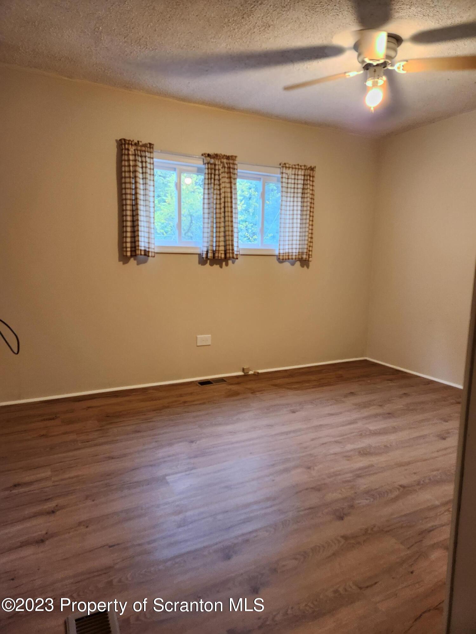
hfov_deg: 58.9
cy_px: 317
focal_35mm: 23
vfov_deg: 73.9
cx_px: 238
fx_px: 422
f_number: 1.8
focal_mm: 5.4
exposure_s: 1/120
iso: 250
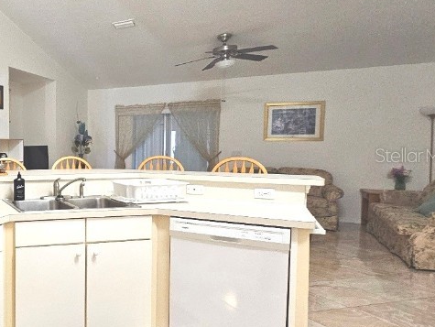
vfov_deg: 49.8
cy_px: 155
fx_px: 352
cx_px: -7
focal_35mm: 28
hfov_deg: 50.3
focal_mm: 2.2
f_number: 2.2
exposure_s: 1/60.2
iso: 320
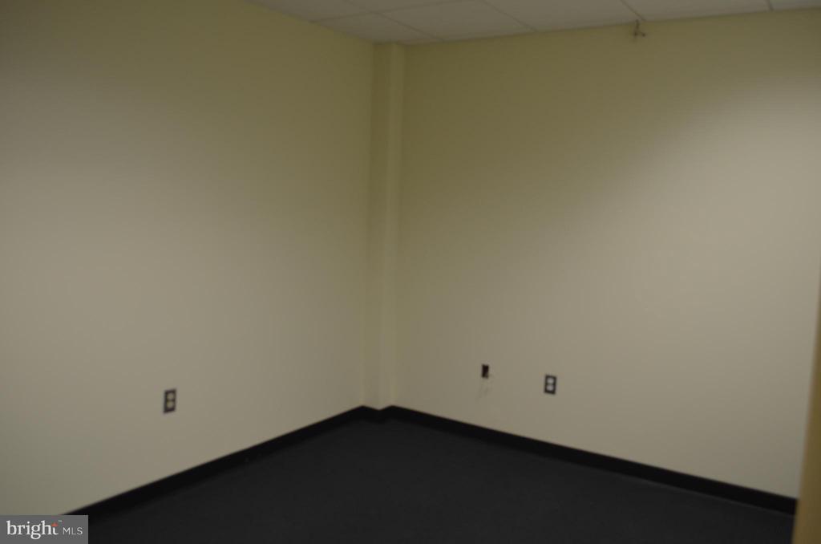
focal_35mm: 30
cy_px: 272
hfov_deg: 62.0
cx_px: 410
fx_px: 683
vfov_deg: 43.4
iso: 400
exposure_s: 1/60
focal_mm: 20
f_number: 4
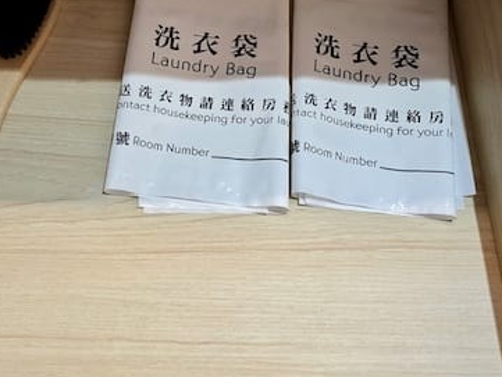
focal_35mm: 51
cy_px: 54
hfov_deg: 37.3
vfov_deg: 27.8
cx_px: 202
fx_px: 740
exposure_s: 1/60.2
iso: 640
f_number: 1.7
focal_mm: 6.3
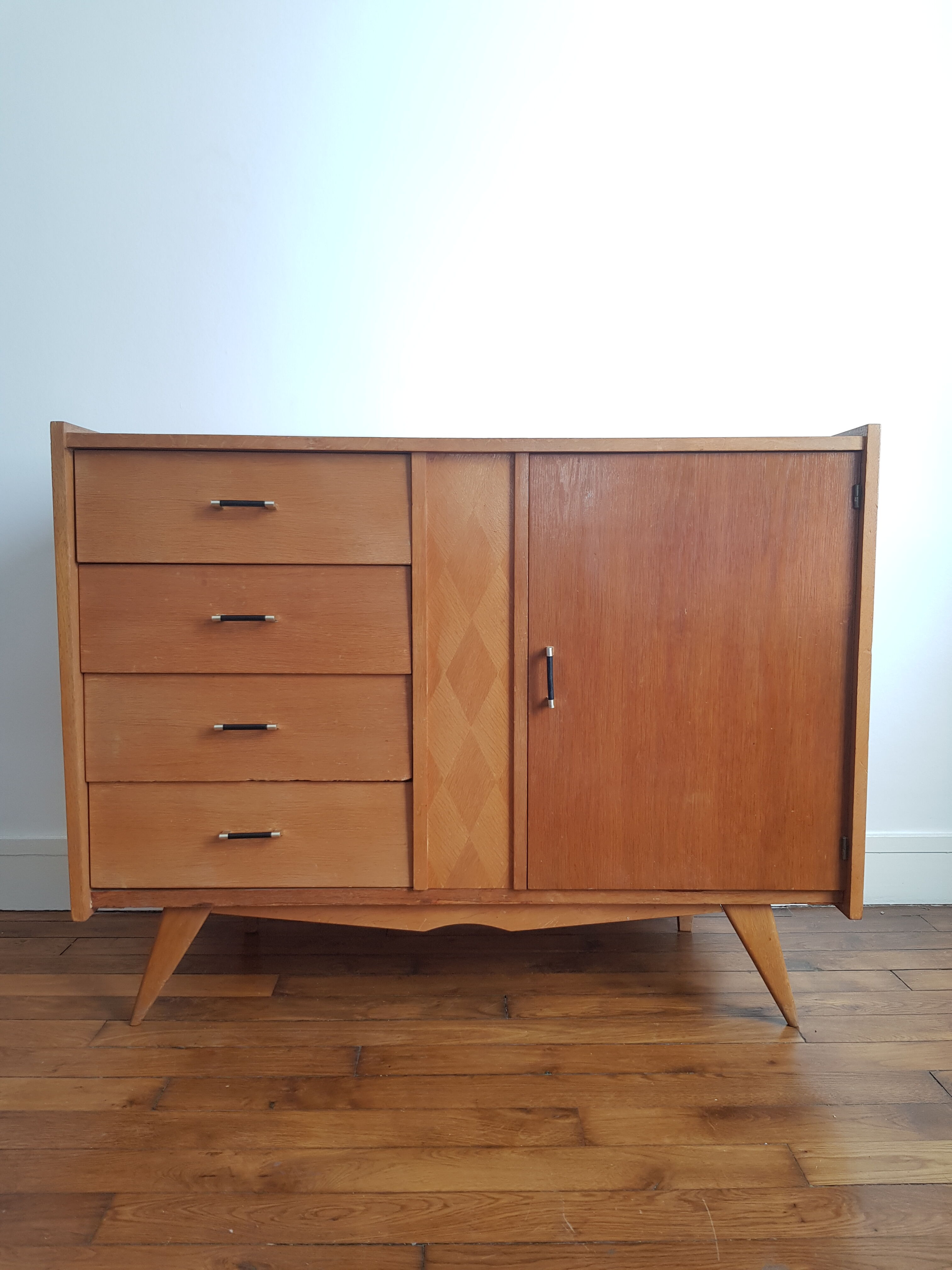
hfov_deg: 53.1
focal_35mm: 26
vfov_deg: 67.3
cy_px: 635
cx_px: 476
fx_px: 953
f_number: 1.7
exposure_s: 1/60
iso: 64
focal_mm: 4.2
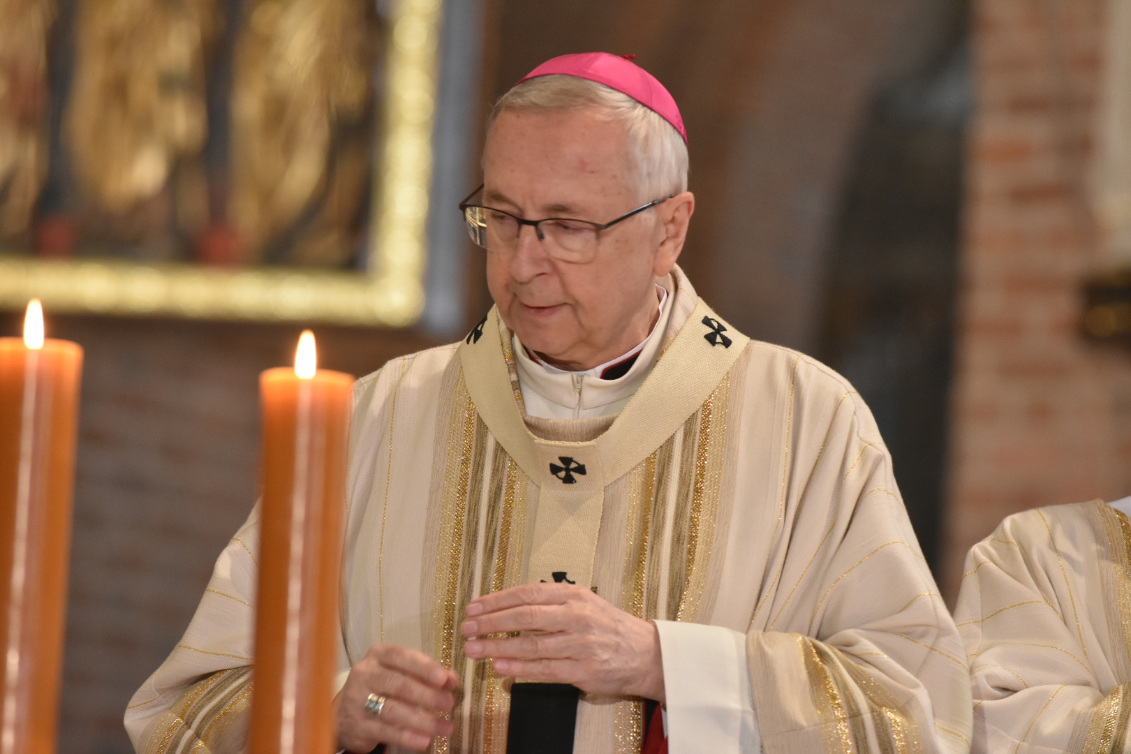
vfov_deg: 4.6
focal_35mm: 300
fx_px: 9424
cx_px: 566
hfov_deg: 6.9
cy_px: 377
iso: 2000
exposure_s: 1/100
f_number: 4
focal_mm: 200
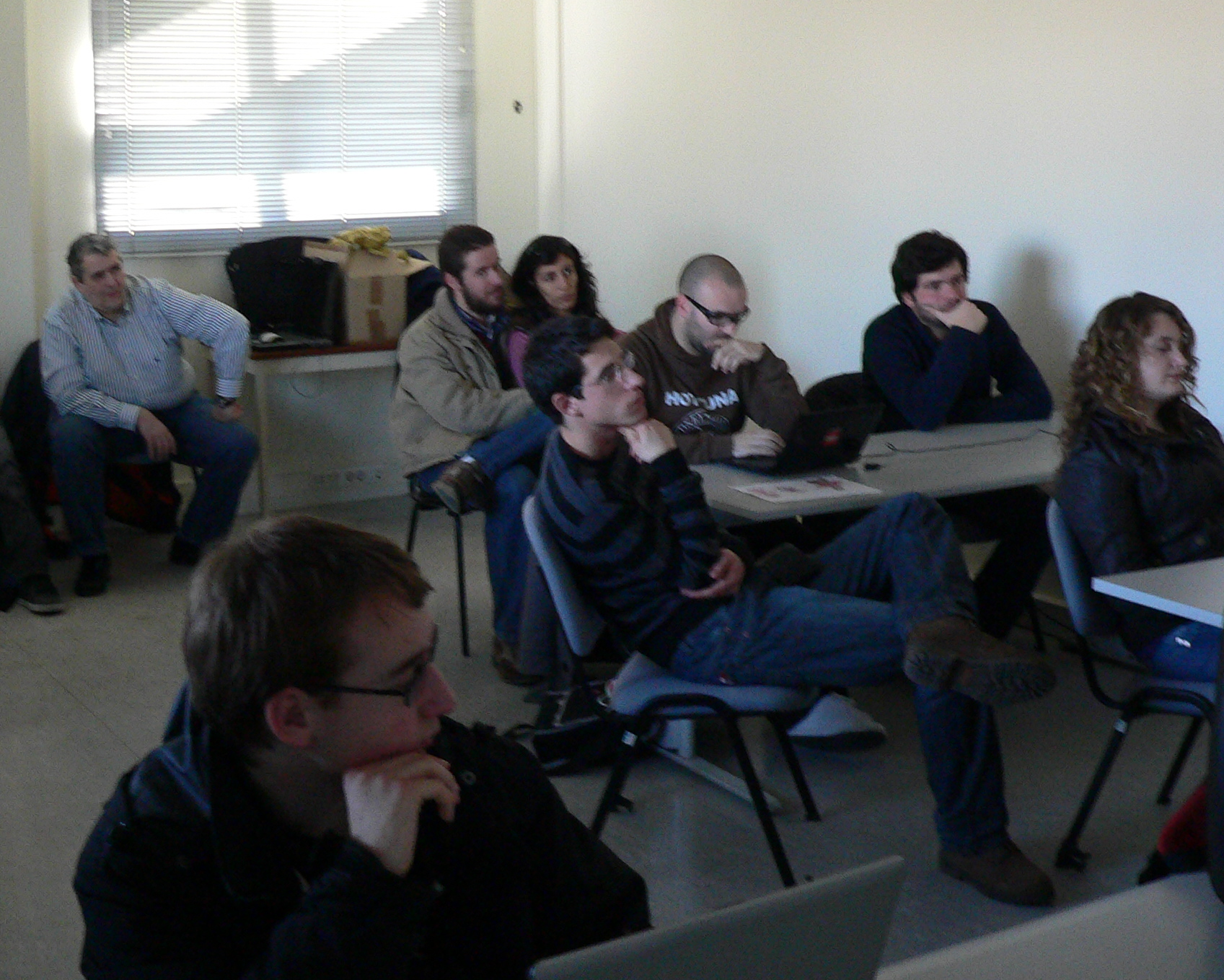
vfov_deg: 28.5
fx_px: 1920
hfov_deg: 35.3
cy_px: 359
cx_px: 554
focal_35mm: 53
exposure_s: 1/15
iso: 200
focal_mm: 6
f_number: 2.8
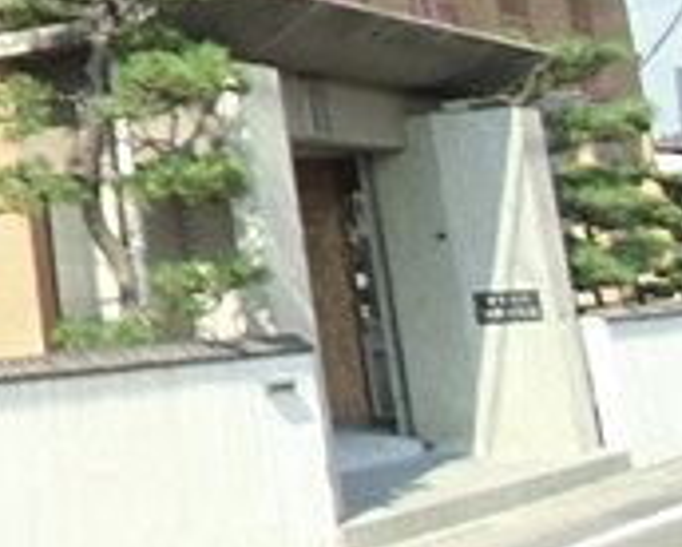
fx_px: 1758
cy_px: -20
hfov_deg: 17.9
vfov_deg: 17.2
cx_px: -515
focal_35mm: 87
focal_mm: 4.24
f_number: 3
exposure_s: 1/320
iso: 64
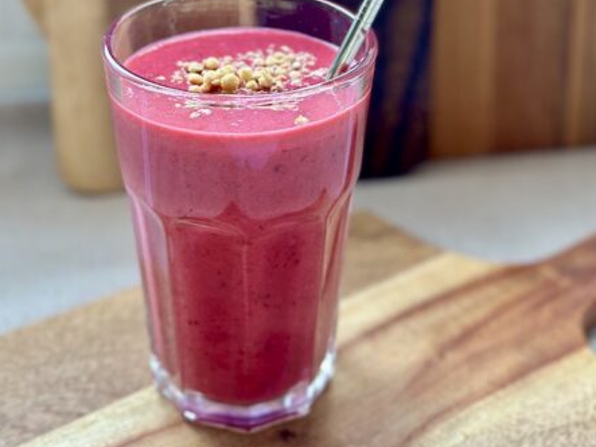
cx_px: 295
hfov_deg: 29.8
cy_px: 104
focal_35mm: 65
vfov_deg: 22.3
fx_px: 1119
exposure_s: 1/74
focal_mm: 6.86
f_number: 1.78
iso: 125
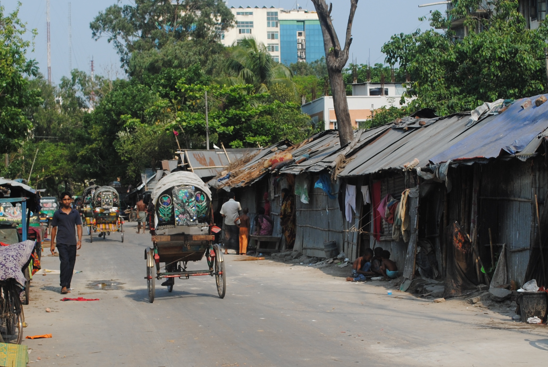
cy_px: 196
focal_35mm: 91
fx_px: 1387
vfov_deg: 15.1
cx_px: 270
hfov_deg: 22.4
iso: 100
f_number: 8
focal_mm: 32
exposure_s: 1/250
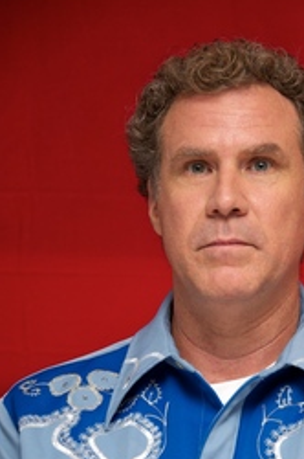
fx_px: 2540
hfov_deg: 6.8
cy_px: 347
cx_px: 236
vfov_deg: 10.3
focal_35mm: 200
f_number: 5.6
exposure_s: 1/100
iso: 500
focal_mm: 125
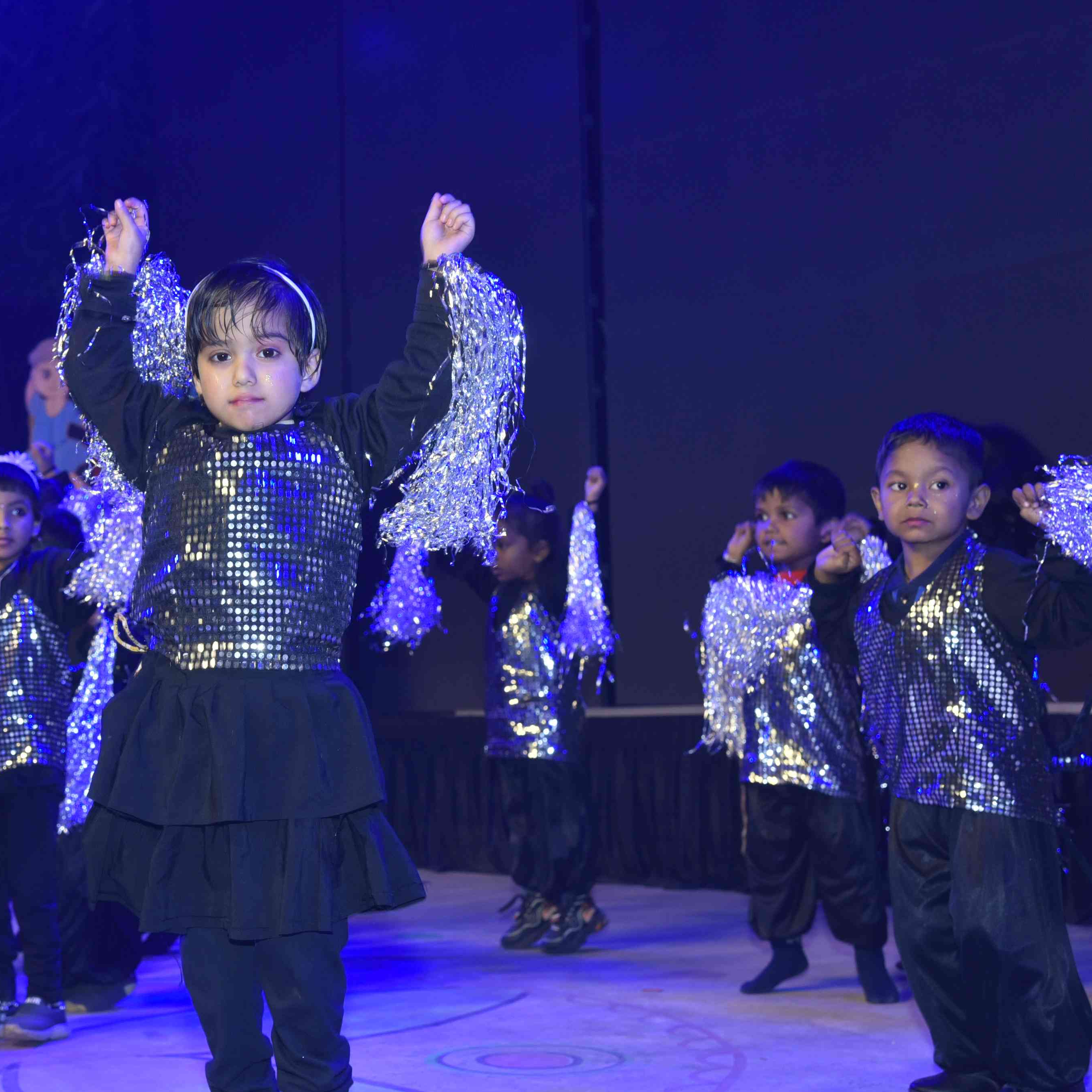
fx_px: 2427
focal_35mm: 68
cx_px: 276
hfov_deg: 25.1
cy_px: 535
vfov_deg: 25.4
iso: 400
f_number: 5
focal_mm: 48
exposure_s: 1/160
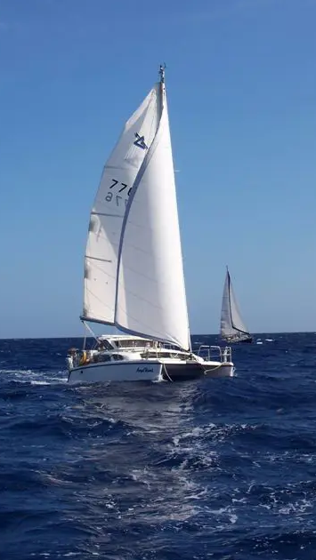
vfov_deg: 29.0
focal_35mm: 73
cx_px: 172
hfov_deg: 16.6
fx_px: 1086
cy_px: 281
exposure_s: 1/500
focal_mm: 10.8
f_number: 6.7
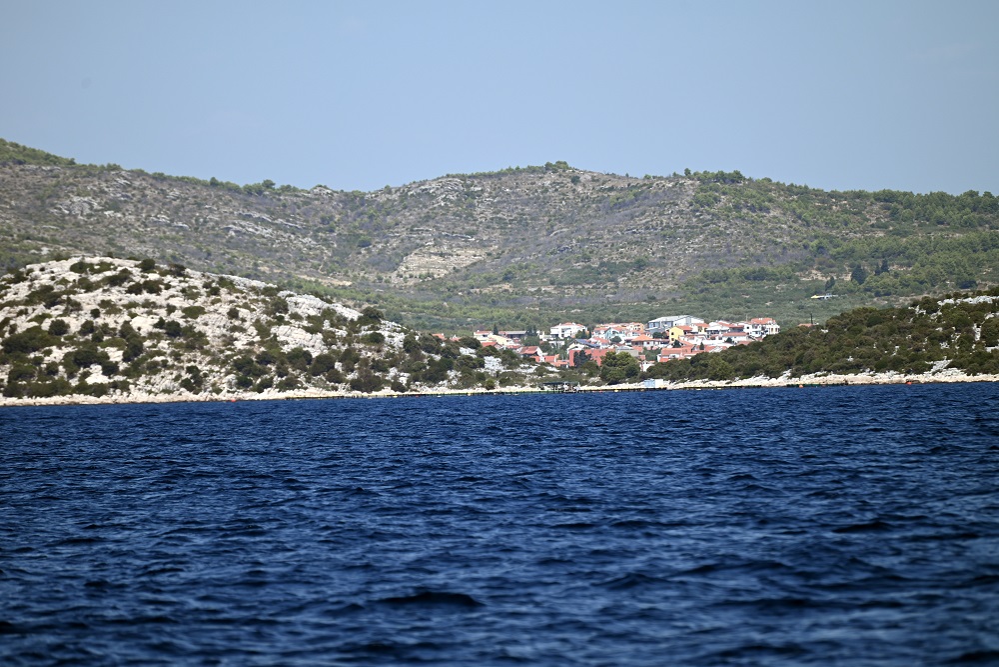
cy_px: 334
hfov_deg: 7.6
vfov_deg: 5.1
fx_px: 7493
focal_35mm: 270
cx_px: 500
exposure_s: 1/800
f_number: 5.6
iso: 100
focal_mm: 270
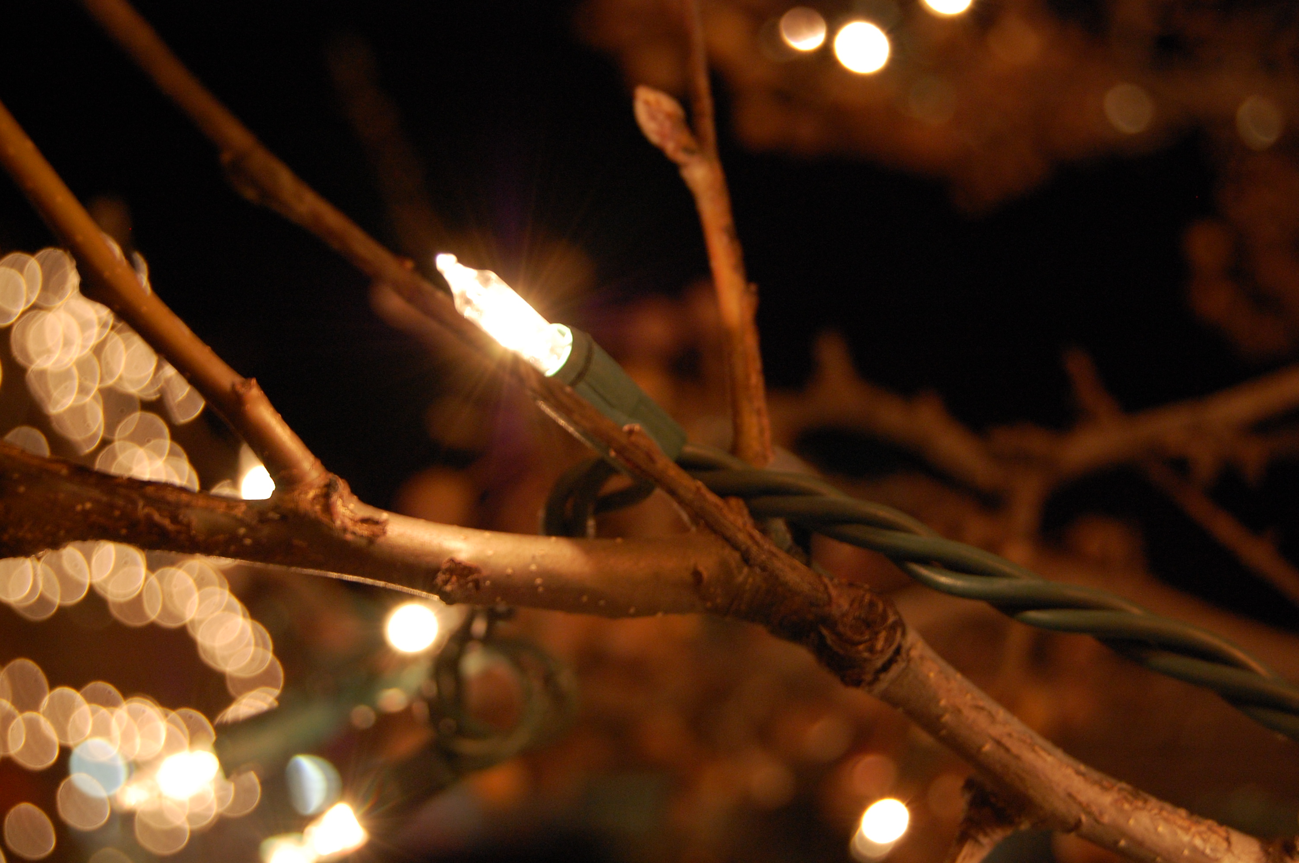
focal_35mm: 60
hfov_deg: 33.4
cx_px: 650
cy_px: 432
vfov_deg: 22.6
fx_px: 2163
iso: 800
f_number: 5
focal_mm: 40
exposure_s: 1/8
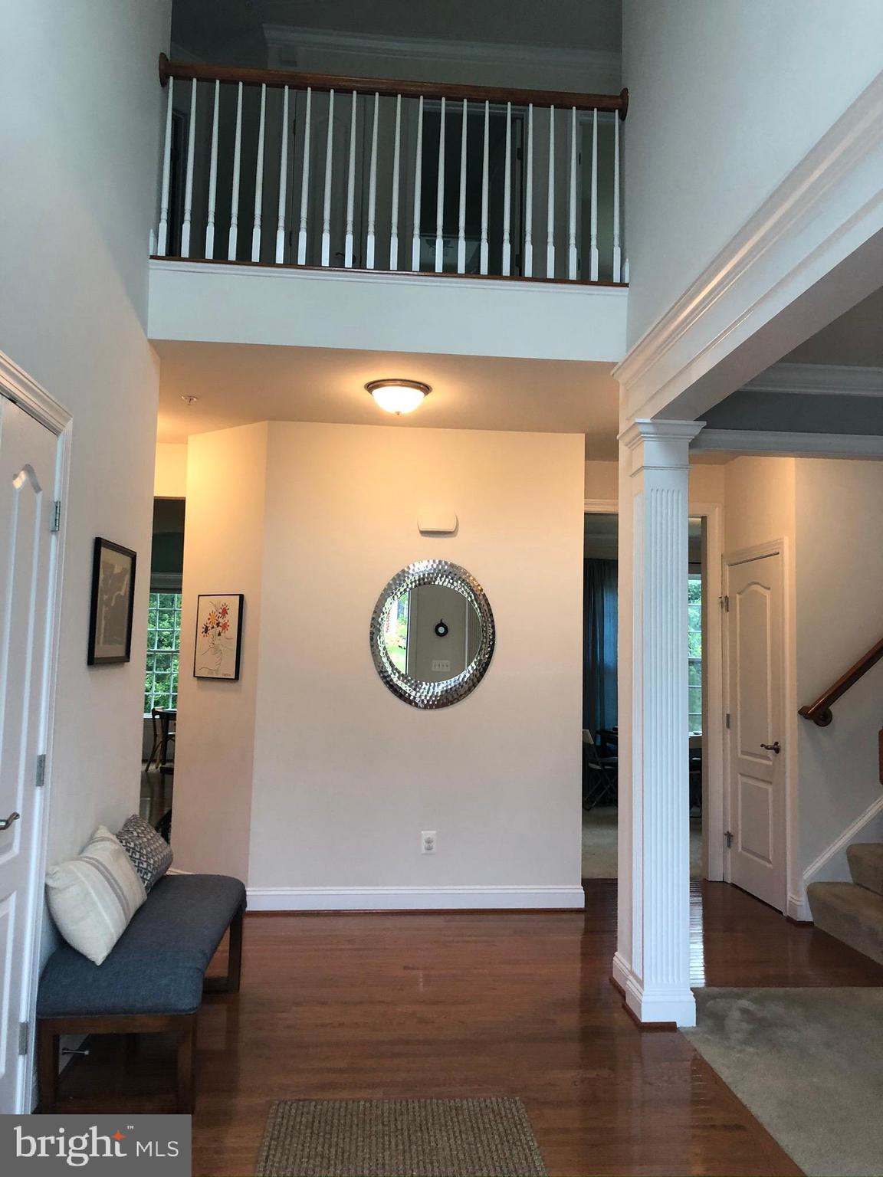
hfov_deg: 49.7
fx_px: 952
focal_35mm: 28
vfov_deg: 63.4
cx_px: 442
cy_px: 588
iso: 32
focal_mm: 4
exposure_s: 1/30
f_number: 1.8
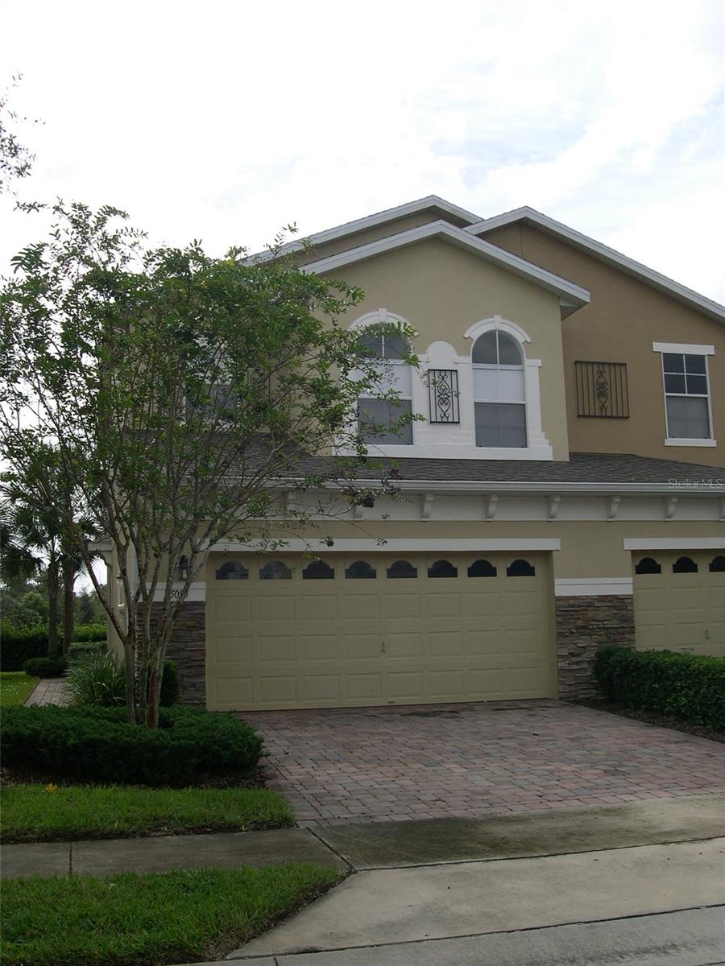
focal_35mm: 38
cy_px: 483
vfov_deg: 49.0
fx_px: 1061
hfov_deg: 37.7
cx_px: 362
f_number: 7.6
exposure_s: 1/177
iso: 100
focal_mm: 8
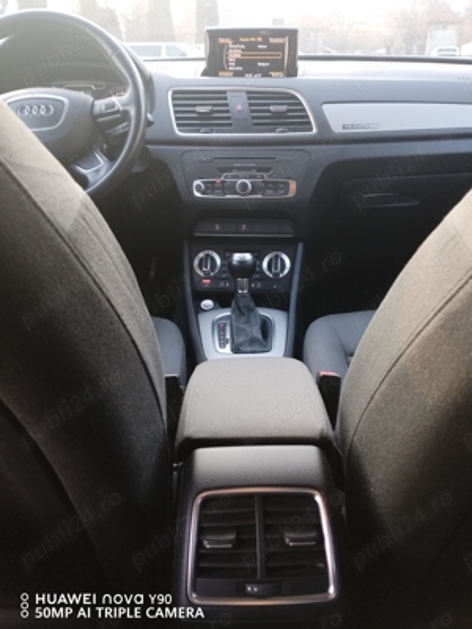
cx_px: 236
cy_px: 314
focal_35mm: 29
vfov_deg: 61.7
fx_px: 527
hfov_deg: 48.2
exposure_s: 1/33.3
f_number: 1.8
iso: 128
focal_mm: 4.25
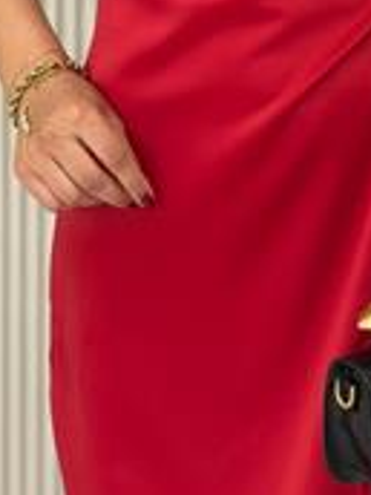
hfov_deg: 9.9
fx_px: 2129
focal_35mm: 149
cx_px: 328
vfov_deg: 12.8
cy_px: -177
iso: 80
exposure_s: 1/141
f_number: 1.78
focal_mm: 6.86
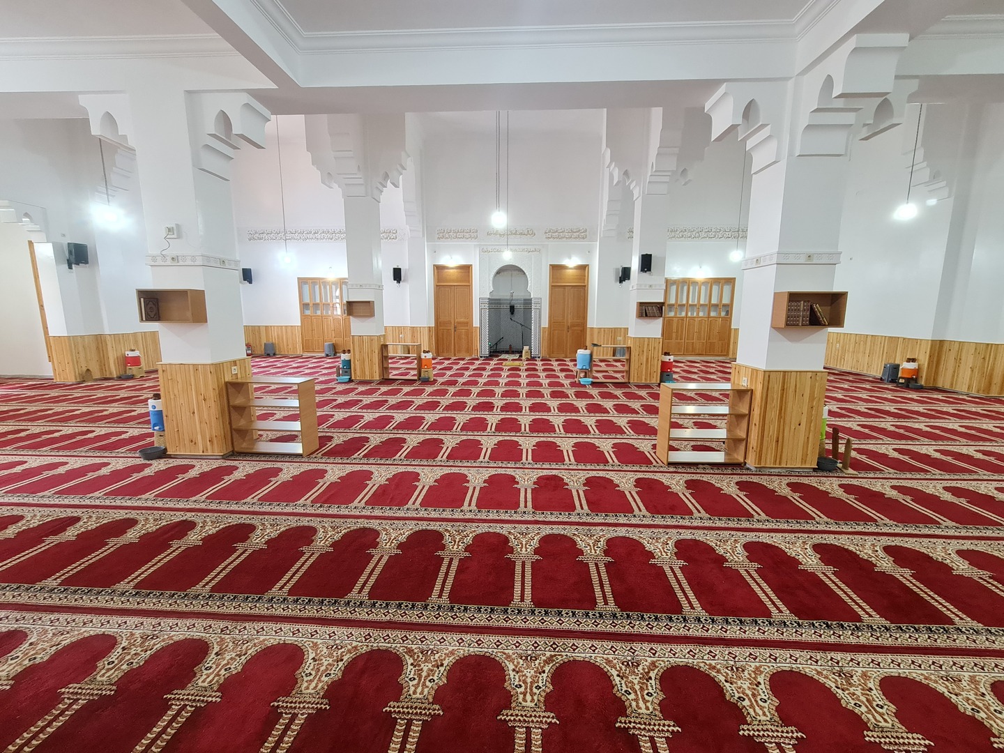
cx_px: 502
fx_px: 377
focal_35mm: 13
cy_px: 376
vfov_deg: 89.9
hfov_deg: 106.2
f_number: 2.2
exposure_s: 1/33
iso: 400
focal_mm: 2.2
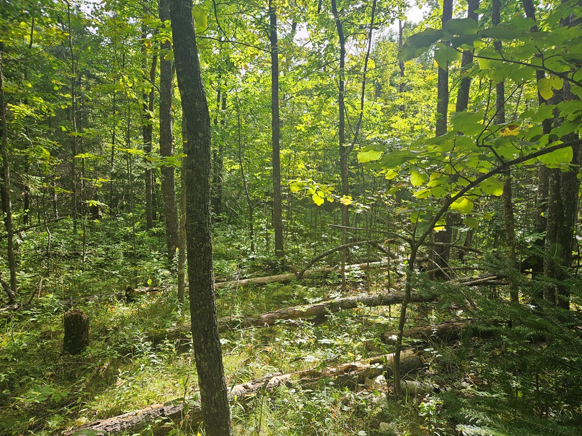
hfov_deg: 73.9
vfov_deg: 58.9
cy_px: 218
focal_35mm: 23
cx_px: 291
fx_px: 387
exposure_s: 1/298
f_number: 1.8
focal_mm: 5.4
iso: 25
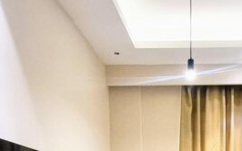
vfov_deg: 20.6
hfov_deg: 37.1
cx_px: 188
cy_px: 231
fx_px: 349
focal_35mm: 53
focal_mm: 1.74
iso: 200
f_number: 2.2
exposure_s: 1/50
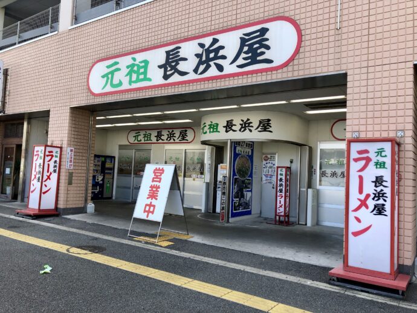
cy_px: 156
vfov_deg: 49.8
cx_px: 208
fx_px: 337
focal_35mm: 28
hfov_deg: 63.4
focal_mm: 3.99
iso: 20
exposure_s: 1/421
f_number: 1.8
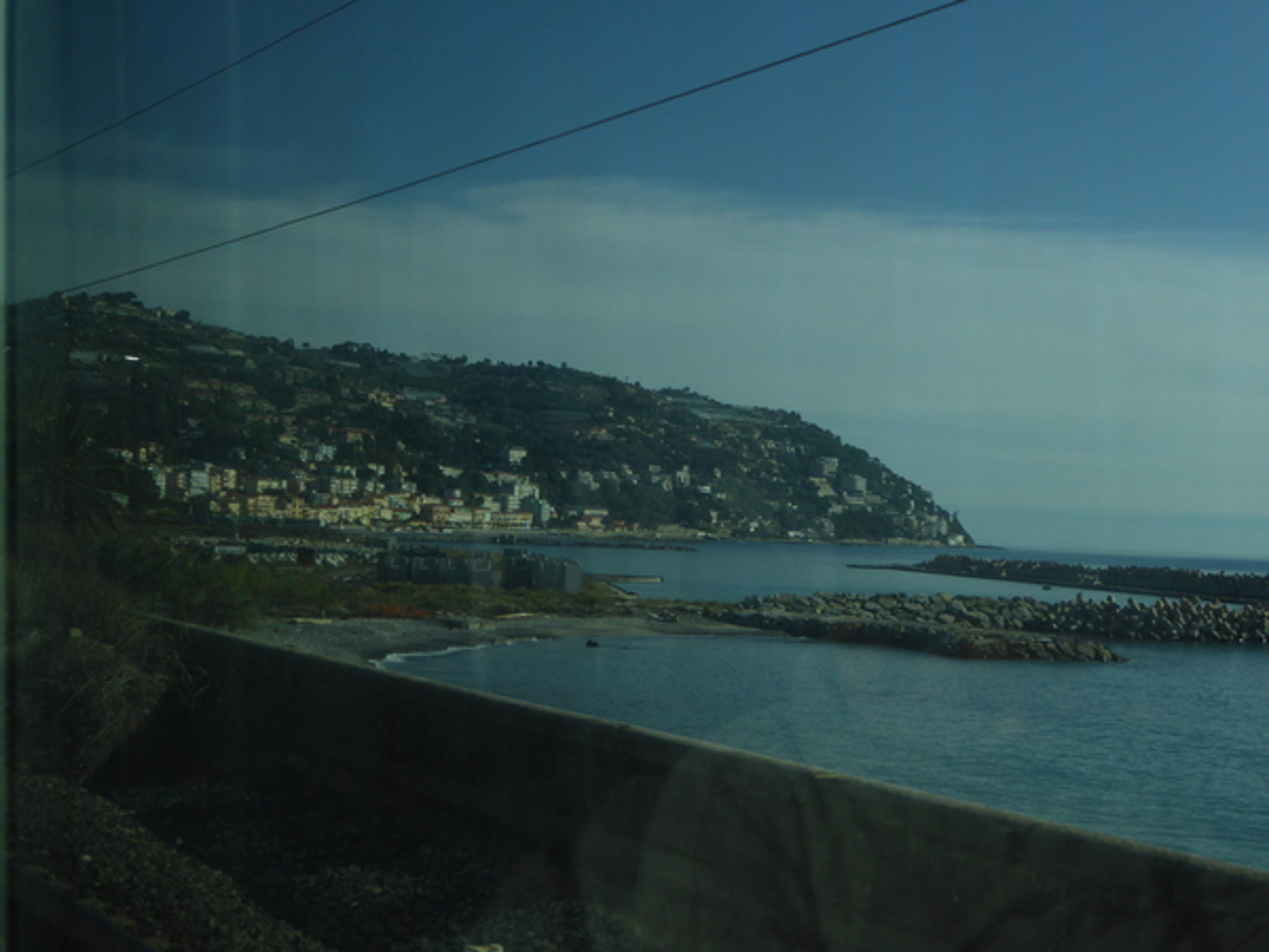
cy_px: 476
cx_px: 634
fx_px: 1943
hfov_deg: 36.2
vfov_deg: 27.5
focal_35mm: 53
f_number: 4.1
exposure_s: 1/1300
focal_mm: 9
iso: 100
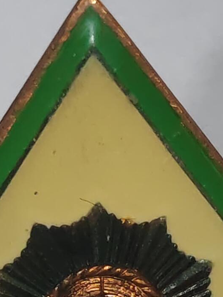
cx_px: 99
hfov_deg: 8.5
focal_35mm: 175
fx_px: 1502
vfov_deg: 11.1
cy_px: 340
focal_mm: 5.52
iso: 800
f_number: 1.95
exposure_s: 1/50
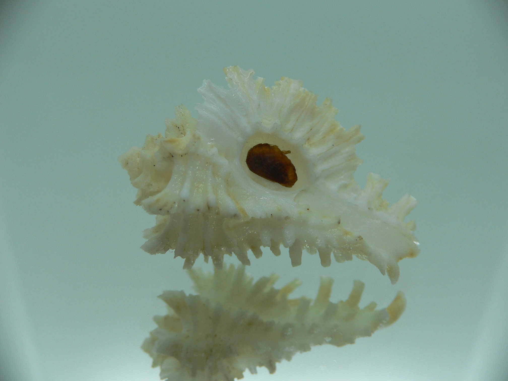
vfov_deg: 40.7
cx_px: 254
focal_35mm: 35
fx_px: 514
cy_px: 190
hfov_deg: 52.6
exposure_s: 1/80
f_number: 2.8
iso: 80
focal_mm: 4.6
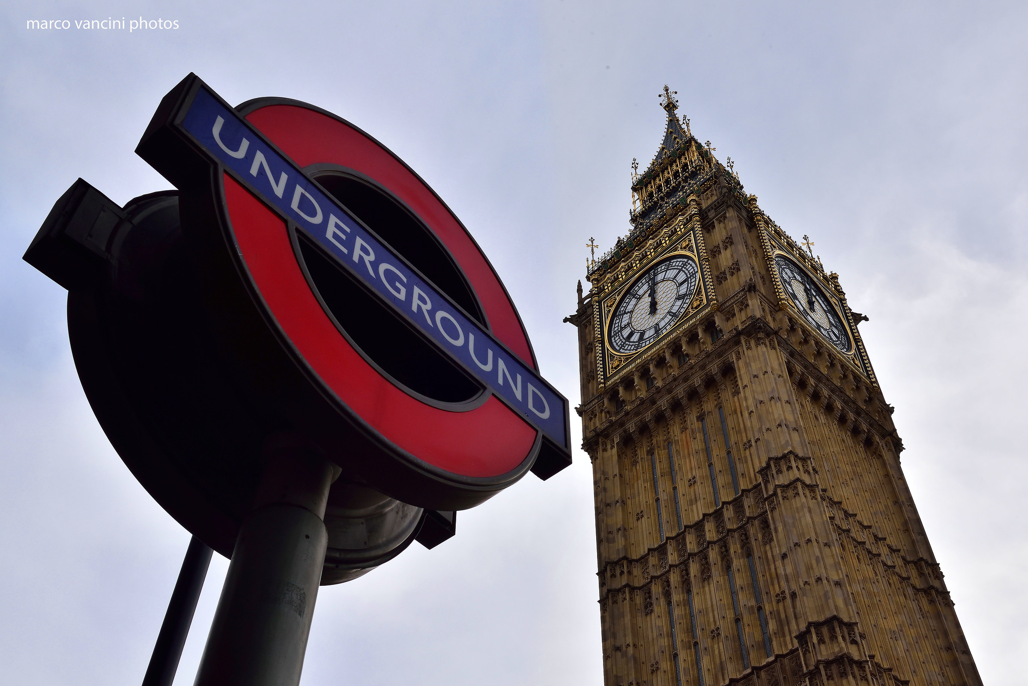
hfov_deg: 50.7
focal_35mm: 38
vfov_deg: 35.1
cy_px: 343
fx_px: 1085
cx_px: 514
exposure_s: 1/320
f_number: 20
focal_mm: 38
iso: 500
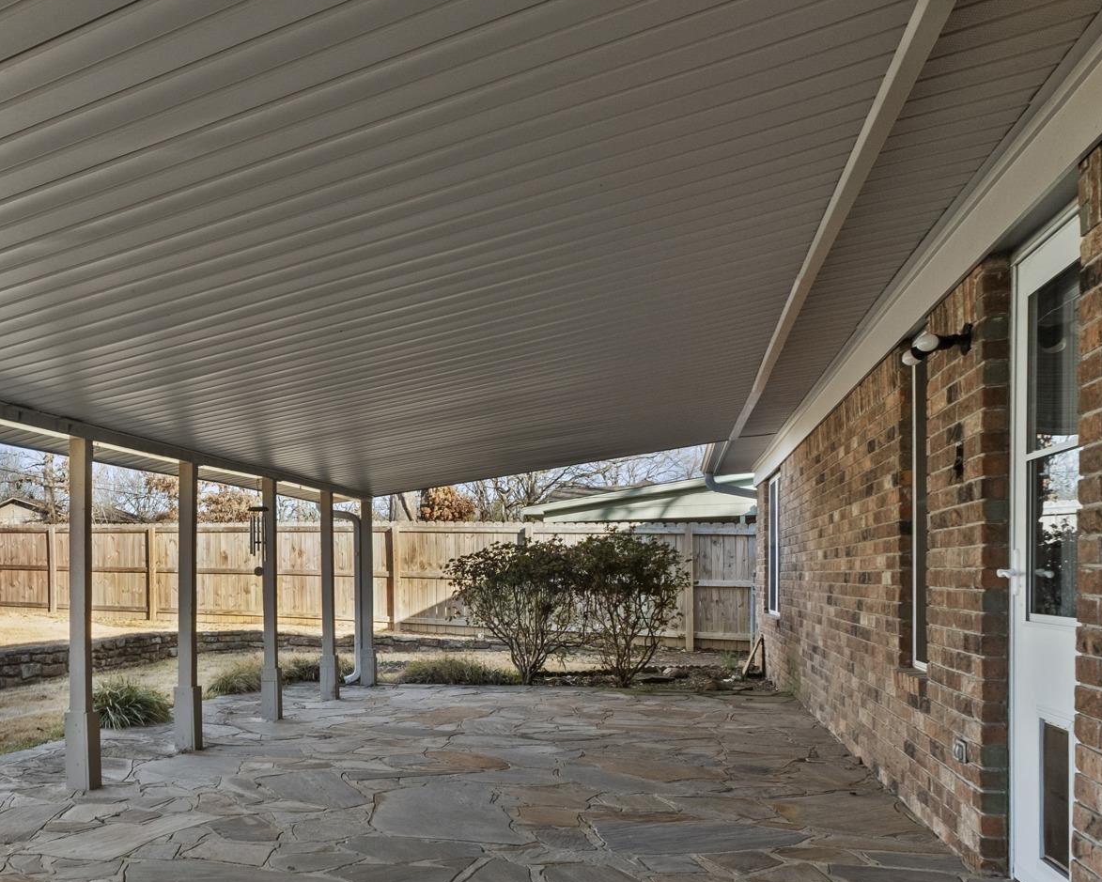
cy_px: 603
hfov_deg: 51.2
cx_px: 91
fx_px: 979
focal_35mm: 30
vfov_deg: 47.6
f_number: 5.6
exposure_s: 1/50
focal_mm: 10
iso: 400
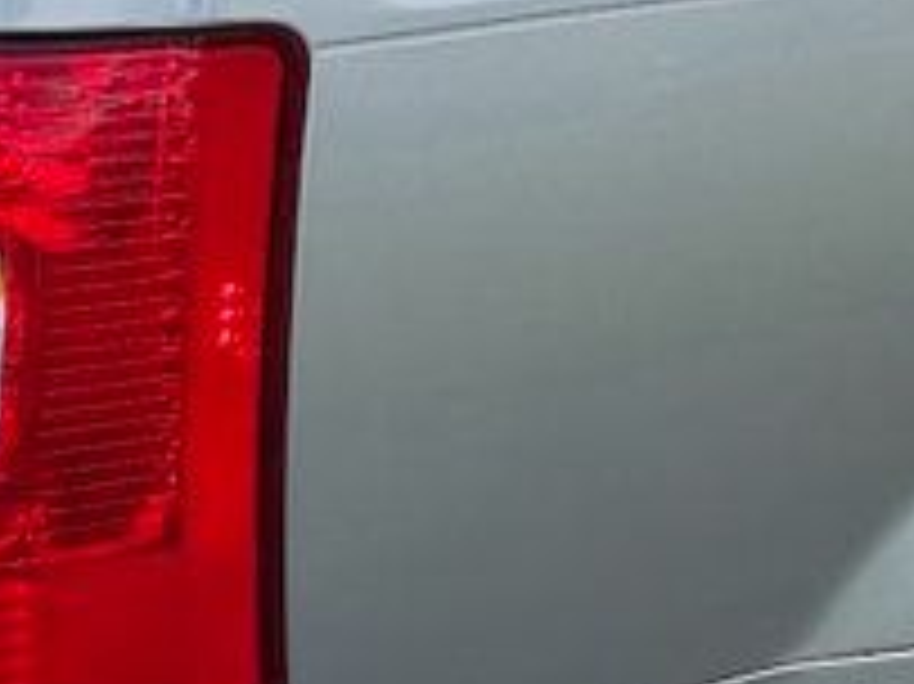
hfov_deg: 15.2
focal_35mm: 121
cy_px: 108
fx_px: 3193
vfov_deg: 12.2
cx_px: 1315
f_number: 1.78
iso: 80
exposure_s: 1/2053
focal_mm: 6.76
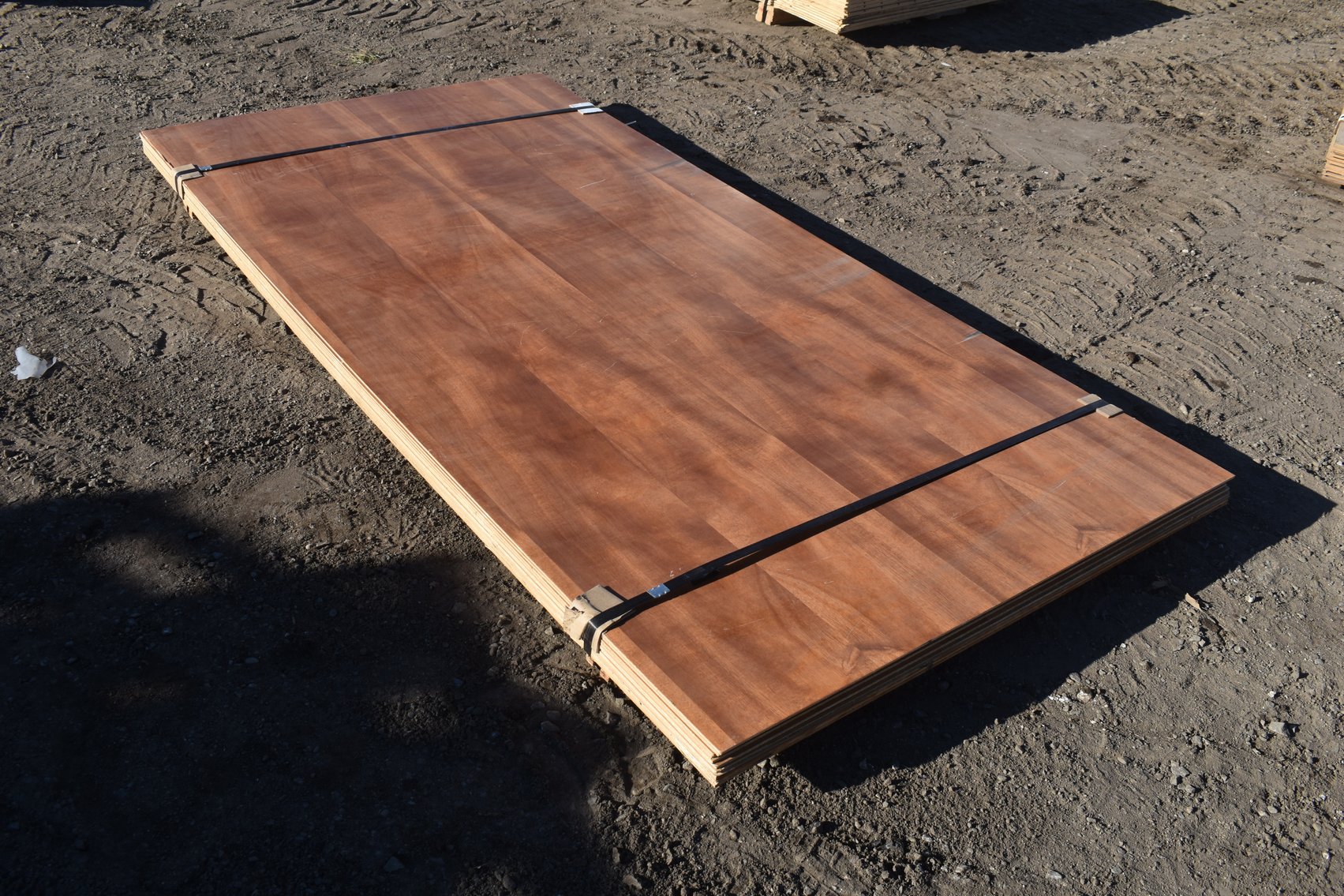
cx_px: 672
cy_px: 448
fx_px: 1232
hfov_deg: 57.2
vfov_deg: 40.0
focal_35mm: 33
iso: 100
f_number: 8
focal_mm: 22
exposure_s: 1/250
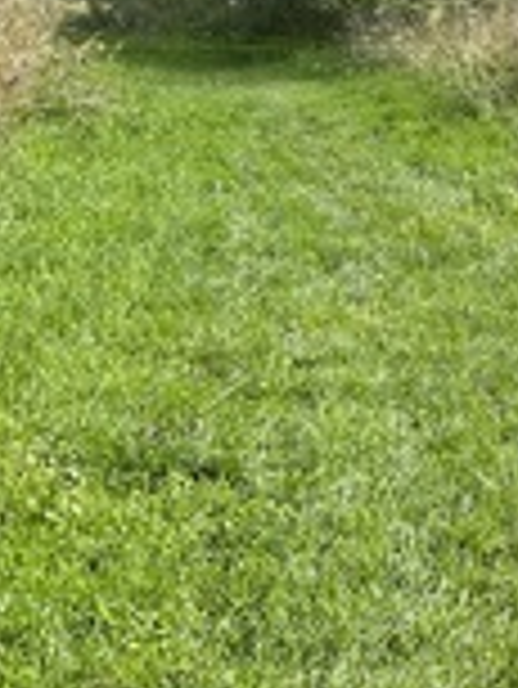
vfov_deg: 20.2
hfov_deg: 14.7
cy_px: 4
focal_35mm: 94
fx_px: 1873
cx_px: 770
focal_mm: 6.86
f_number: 1.78
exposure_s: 1/1009
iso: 80
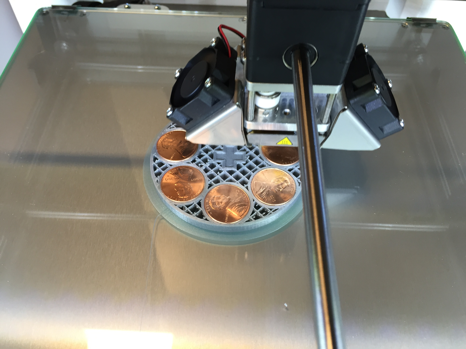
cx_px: 233
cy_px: 174
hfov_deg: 61.7
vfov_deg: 48.2
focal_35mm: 29
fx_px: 390
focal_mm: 4.15
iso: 64
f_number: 2.2
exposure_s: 1/30
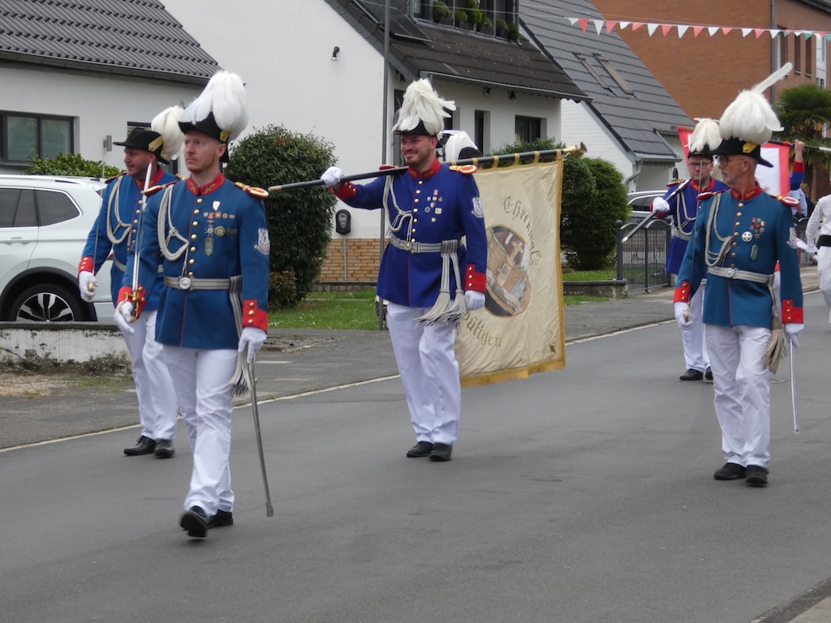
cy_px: 312
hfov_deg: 16.4
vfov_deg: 12.3
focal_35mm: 120
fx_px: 2881
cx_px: 416
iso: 160
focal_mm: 21.5
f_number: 5.1
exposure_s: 1/80
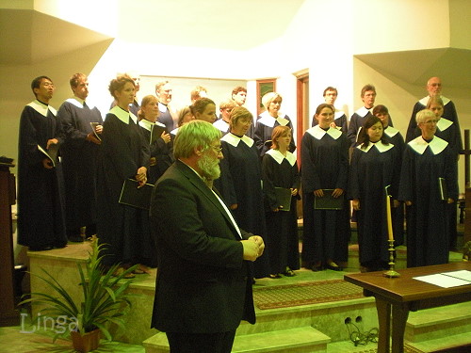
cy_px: 176
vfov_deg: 37.7
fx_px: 517
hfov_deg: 49.0
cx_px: 236
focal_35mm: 38
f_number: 3.1
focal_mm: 6.3
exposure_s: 1/8
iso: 610
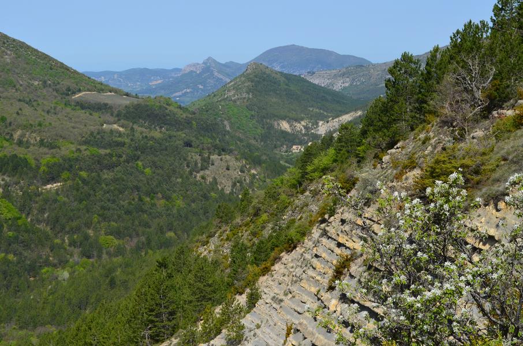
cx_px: 262
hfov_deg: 29.3
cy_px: 173
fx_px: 1000
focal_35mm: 69
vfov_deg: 19.6
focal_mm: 46
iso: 200
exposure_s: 1/320
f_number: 10
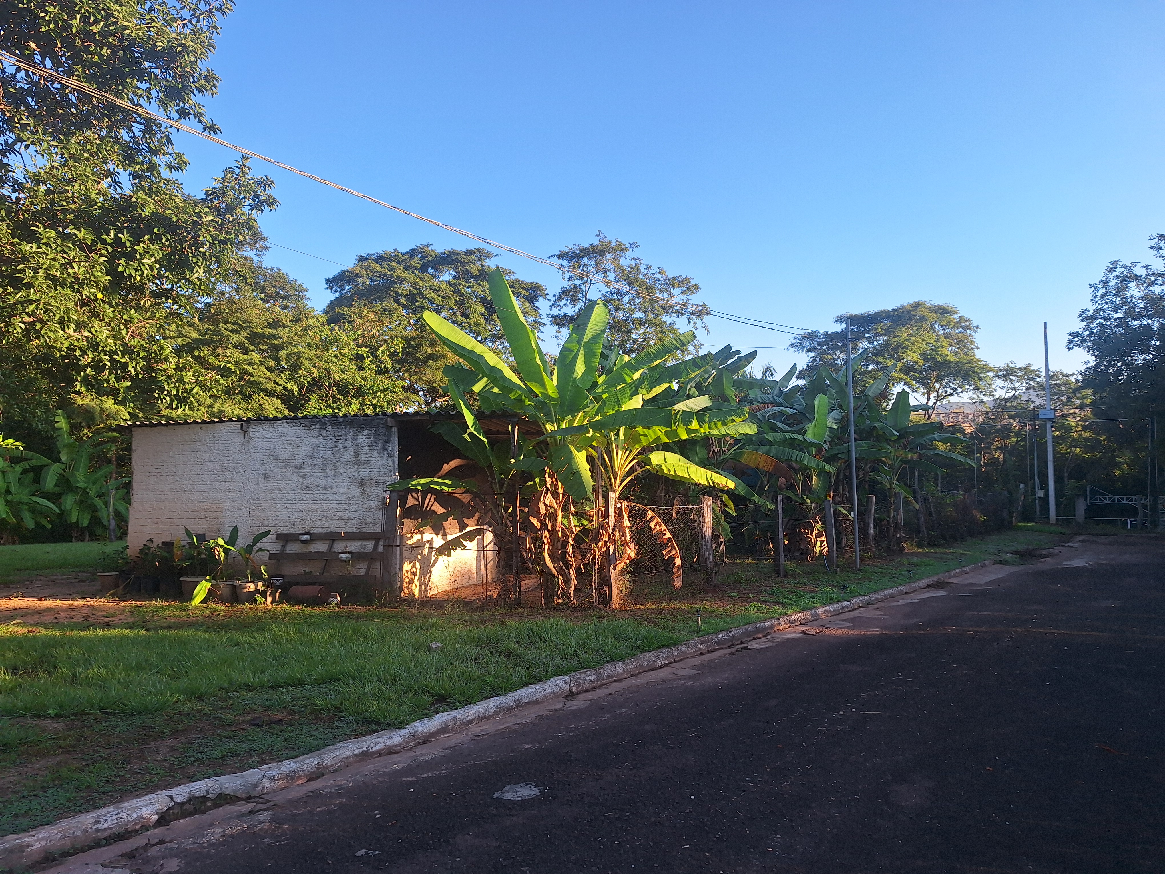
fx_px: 774
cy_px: 437
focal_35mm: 23
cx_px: 582
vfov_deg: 58.9
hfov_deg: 73.9
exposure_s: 1/920
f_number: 1.8
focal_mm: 5.54
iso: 40
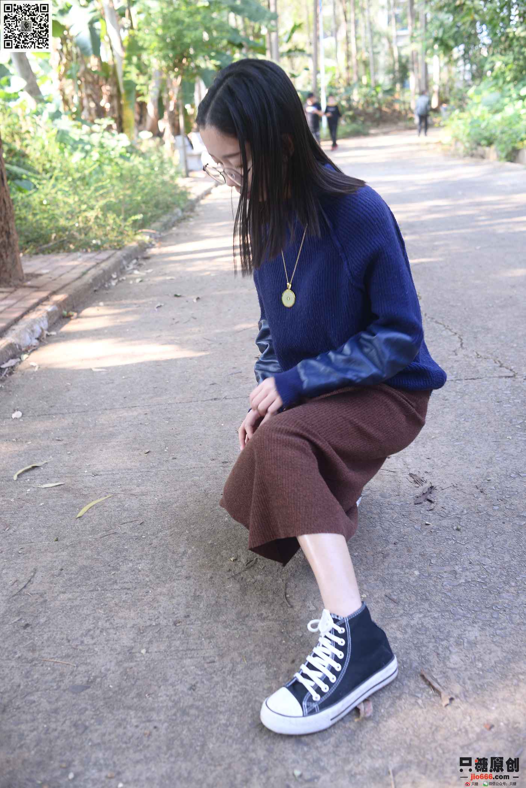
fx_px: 766
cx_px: 263
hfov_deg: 37.9
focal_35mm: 35
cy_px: 394
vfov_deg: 54.4
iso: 160
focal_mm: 35
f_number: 5.6
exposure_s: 1/40
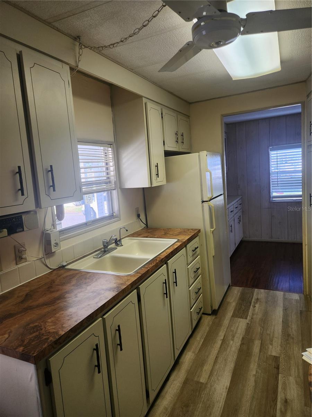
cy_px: 208
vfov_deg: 73.9
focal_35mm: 23
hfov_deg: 58.9
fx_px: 276
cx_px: 156
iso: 64
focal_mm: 5.4
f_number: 1.8
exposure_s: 1/120
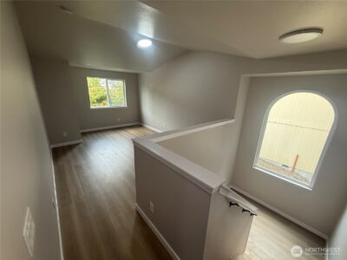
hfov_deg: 102.1
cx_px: 174
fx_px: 140
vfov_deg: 85.7
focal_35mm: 14
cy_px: 130
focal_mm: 2.22
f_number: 2.2
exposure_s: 1/120
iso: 160
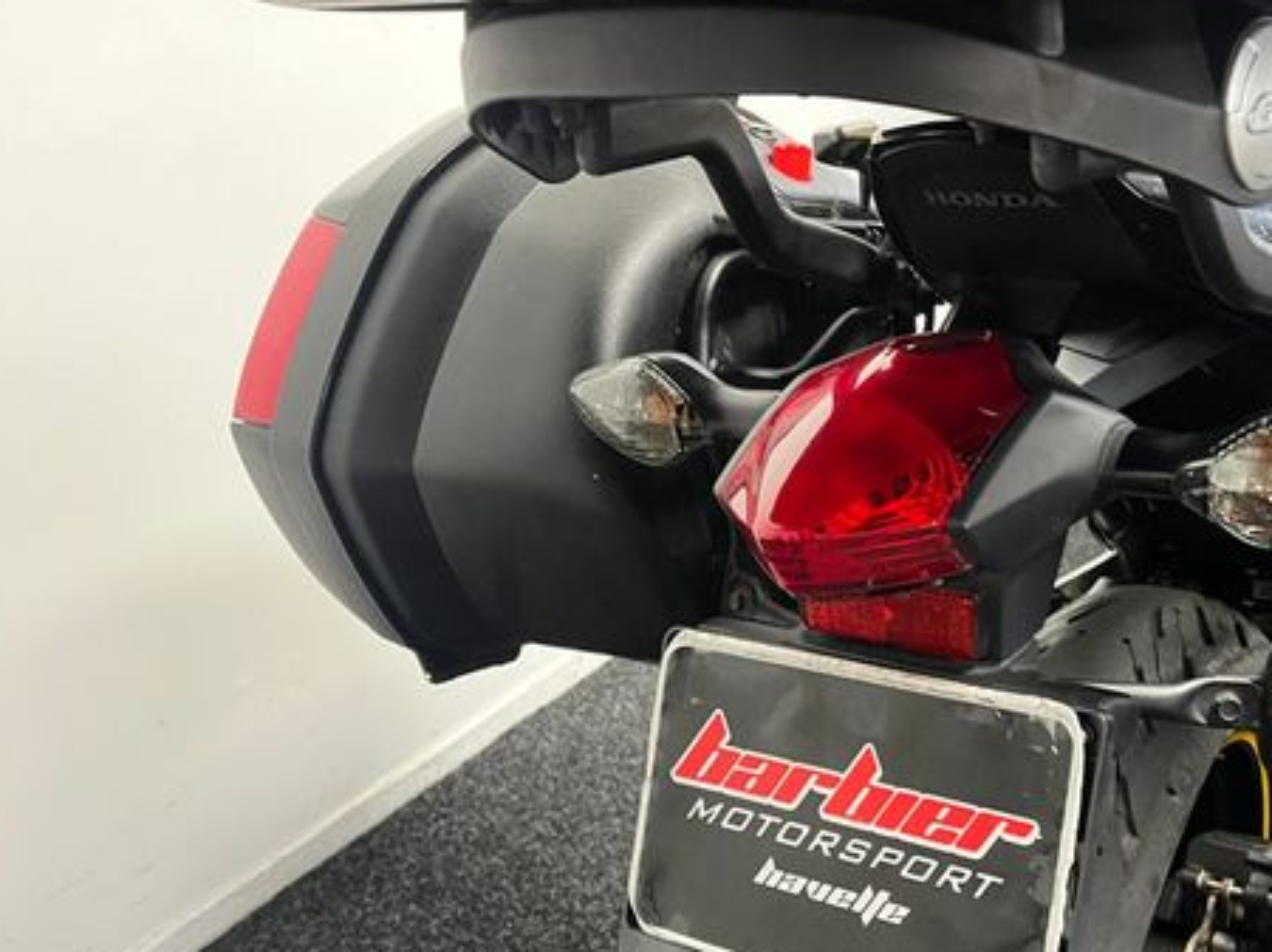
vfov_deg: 38.3
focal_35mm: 37
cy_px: 607
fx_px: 1359
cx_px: 865
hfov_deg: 49.2
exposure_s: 1/25
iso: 500
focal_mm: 5.1
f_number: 1.6
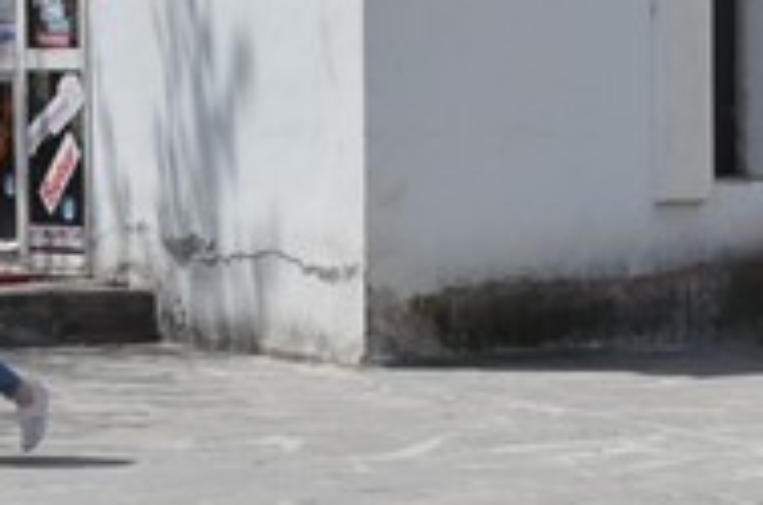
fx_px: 4588
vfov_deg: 6.3
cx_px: 783
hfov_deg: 9.4
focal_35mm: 217
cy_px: -57
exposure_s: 1/800
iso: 1000
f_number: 14
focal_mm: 42
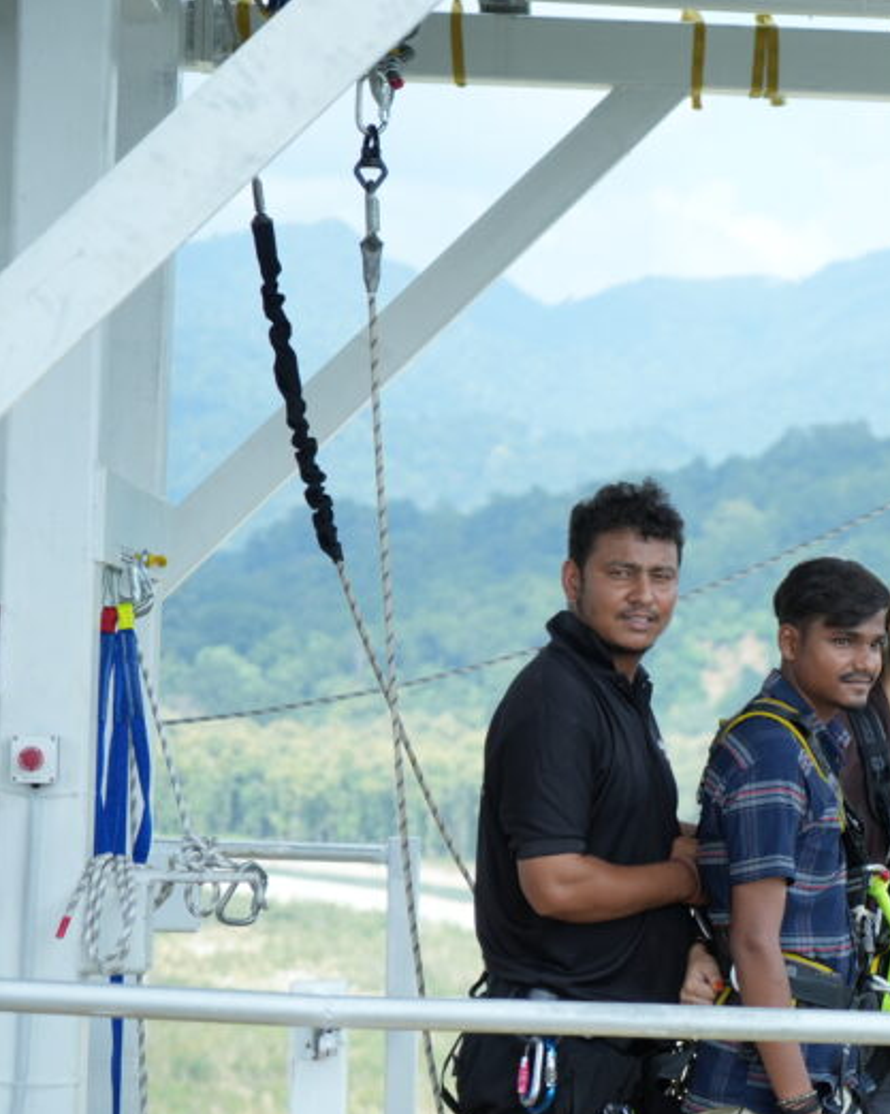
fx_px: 4251
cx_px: 986
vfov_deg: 14.9
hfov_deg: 11.8
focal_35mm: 129
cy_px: 675
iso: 200
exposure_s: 1/640
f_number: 4.5
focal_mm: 70
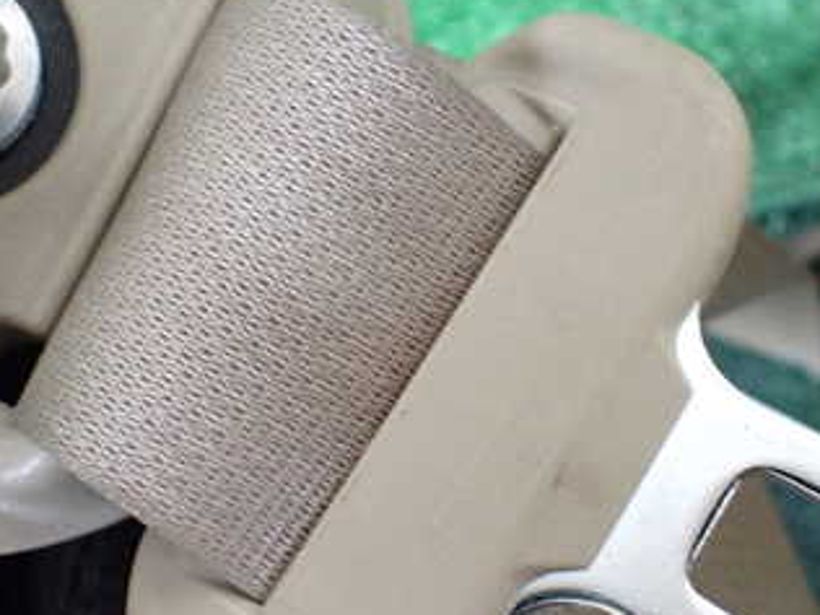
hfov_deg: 33.6
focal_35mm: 57
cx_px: 506
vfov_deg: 25.6
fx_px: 1350
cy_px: 361
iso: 800
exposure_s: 1/40
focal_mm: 5.4
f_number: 2.3
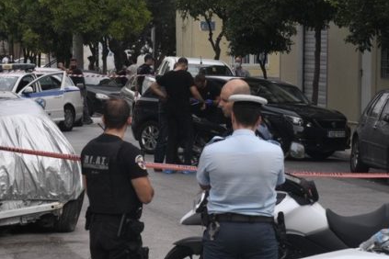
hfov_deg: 9.4
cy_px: 134
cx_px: 190
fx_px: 2355
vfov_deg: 6.3
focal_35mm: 218
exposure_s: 1/200
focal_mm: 120
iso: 800
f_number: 11
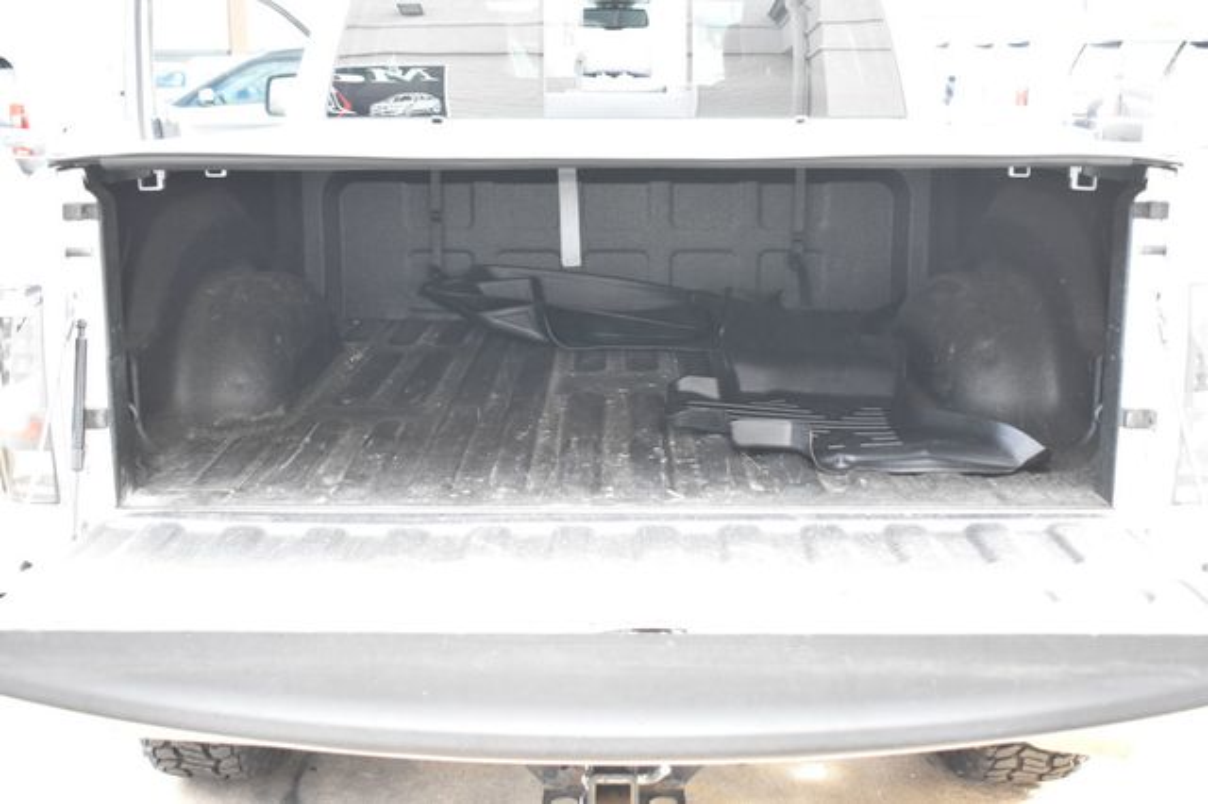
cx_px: 604
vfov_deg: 28.9
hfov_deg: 42.3
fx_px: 1559
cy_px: 402
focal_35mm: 46
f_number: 4.2
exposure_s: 1/125
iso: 2000
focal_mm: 31
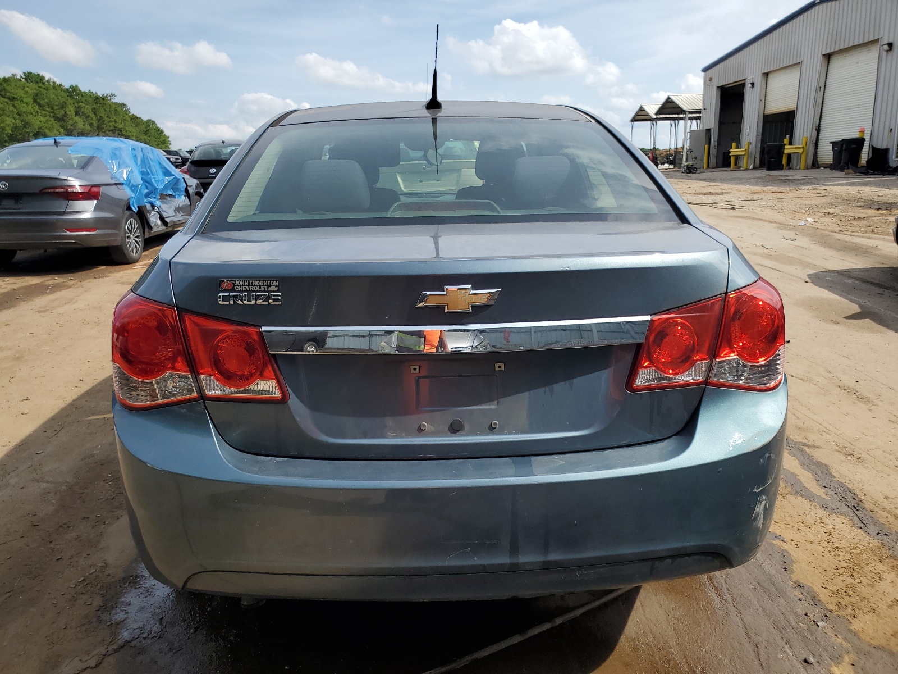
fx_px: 674
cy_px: 337
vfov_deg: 53.1
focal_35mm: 26
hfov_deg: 67.3
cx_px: 449
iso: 50
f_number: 1.5
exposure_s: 1/1667
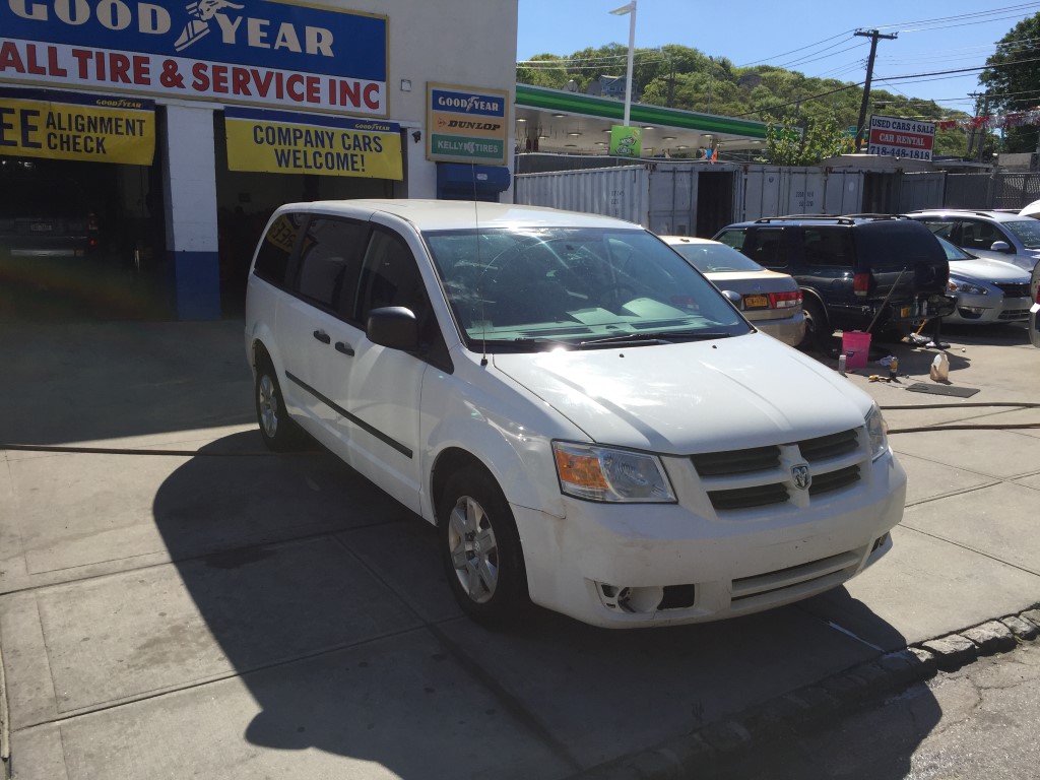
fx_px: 871
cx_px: 520
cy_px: 390
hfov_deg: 61.7
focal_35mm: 29
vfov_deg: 48.2
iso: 32
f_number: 2.2
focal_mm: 4.15
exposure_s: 1/2326
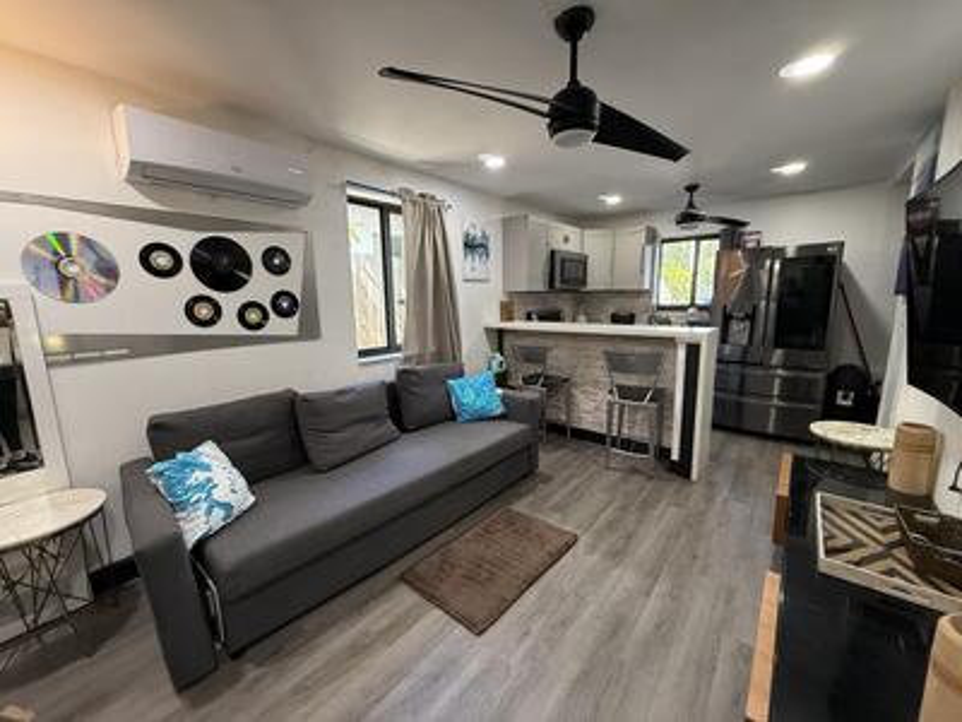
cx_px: 481
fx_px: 389
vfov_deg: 85.7
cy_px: 361
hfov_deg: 102.1
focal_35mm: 14
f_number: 2.2
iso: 500
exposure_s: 1/120
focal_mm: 2.22
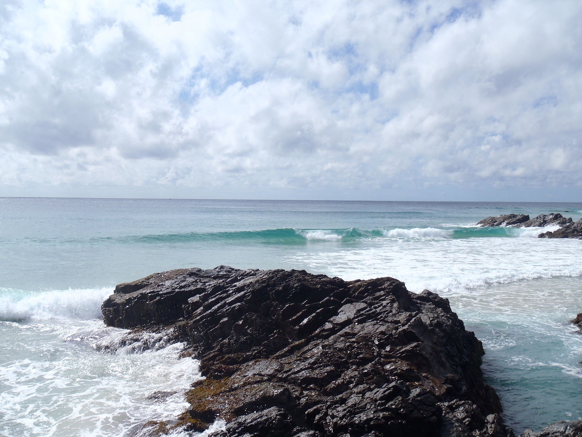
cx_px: 291
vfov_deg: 37.7
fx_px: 639
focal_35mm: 38
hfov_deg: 49.0
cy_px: 218
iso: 80
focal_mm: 6.83
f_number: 13
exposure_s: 1/125
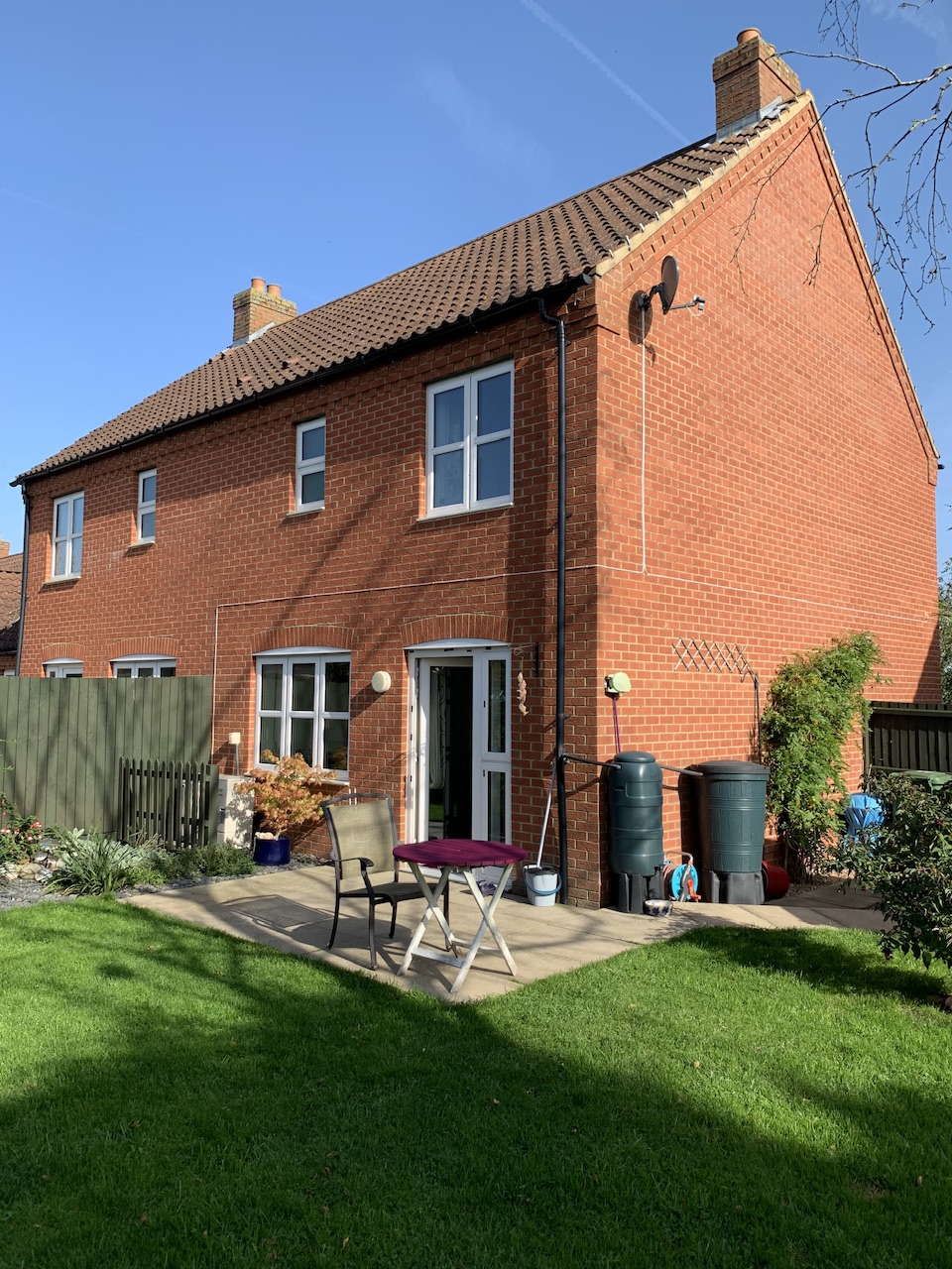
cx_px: 476
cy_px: 634
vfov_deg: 67.3
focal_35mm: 26
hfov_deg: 53.1
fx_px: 953
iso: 25
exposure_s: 1/1190
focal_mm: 4.25
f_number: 1.8
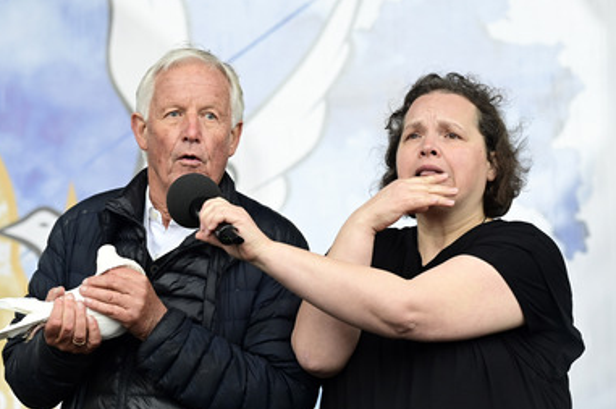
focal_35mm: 160
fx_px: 2734
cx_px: 289
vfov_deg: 8.6
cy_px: 197
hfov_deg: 12.9
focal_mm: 135
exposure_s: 1/160
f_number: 4
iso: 800
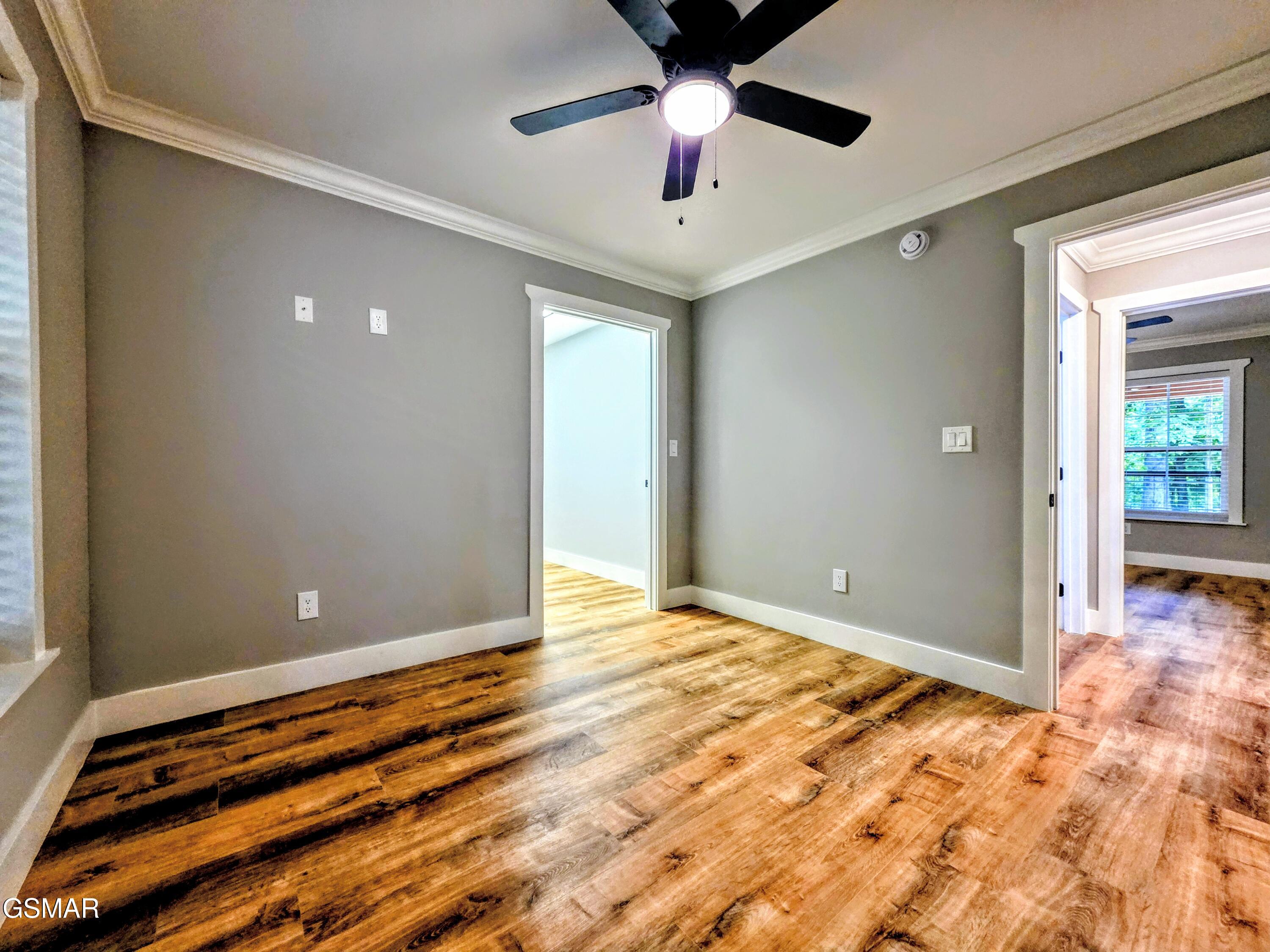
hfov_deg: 106.2
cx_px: 635
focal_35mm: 13
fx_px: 477
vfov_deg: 89.9
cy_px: 476
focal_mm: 2.2
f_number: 1.9
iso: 250
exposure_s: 1/60
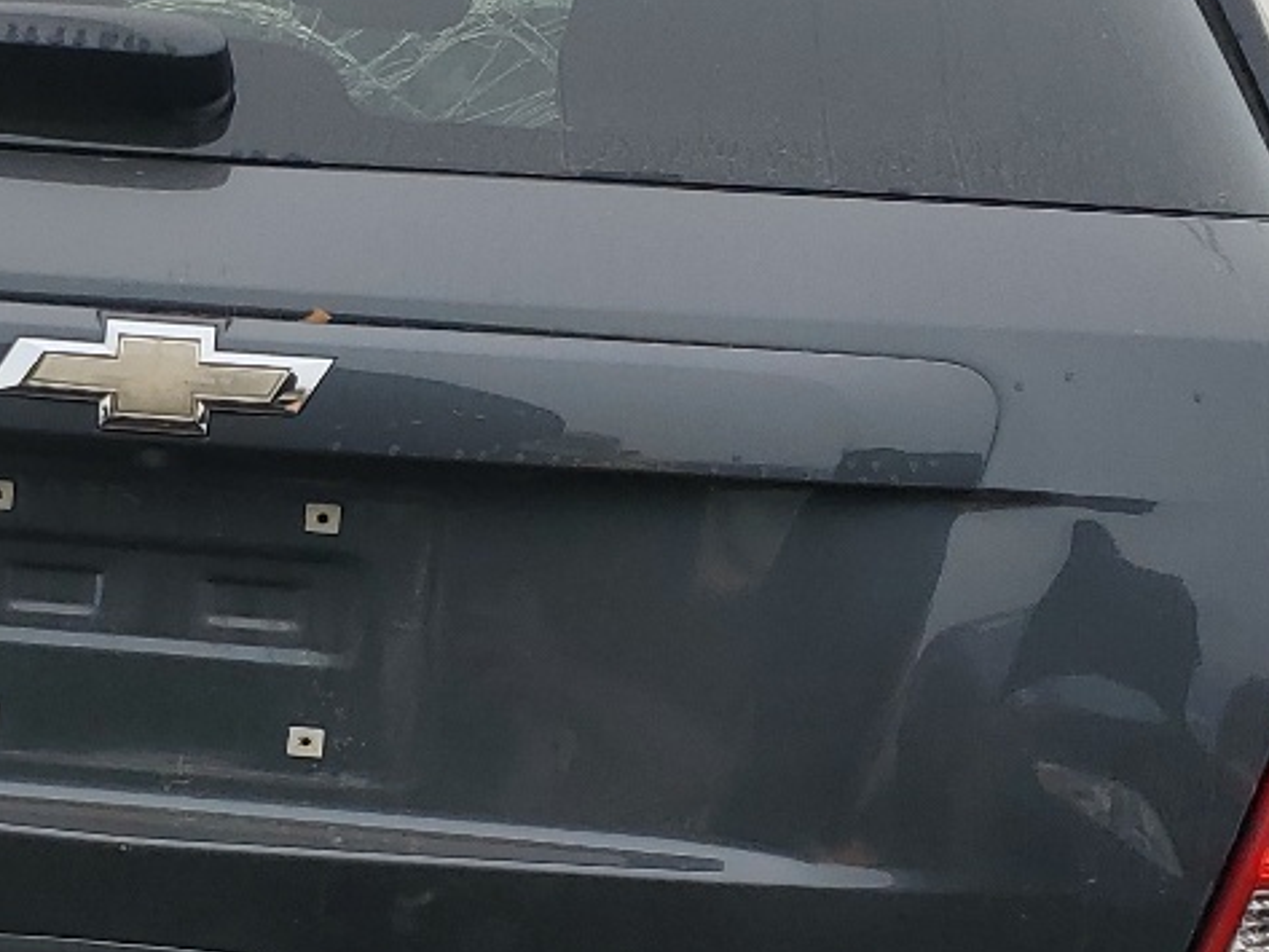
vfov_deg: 16.8
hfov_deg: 21.8
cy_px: 579
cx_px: 148
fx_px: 3227
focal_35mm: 88
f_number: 1.5
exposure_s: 1/1111
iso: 50
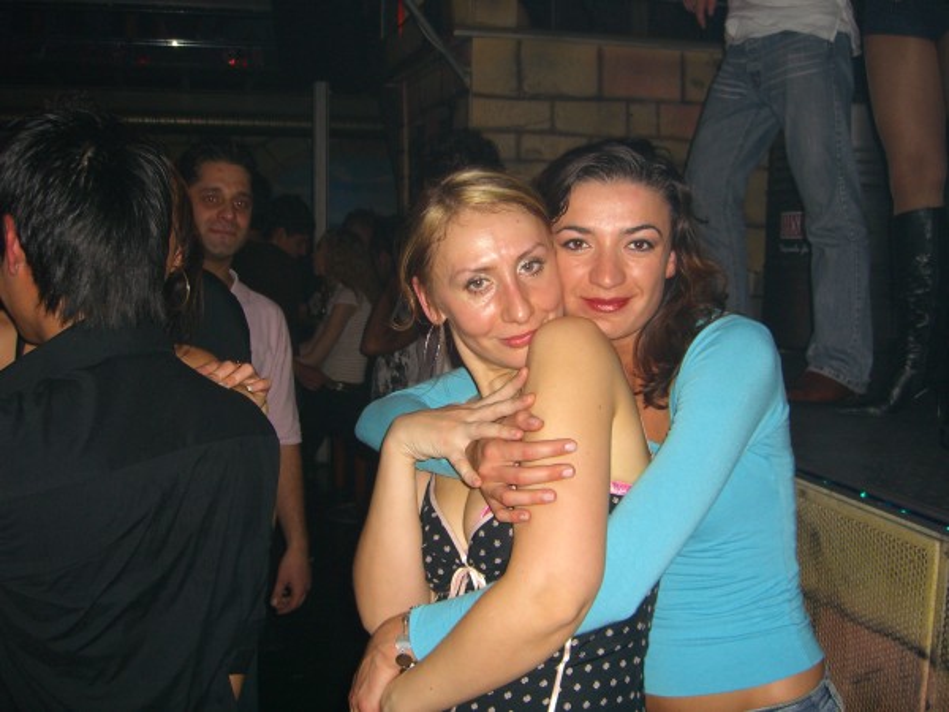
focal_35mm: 38
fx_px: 1042
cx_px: 474
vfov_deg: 37.7
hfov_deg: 49.0
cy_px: 356
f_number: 2.8
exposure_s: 1/60
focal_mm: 7.9
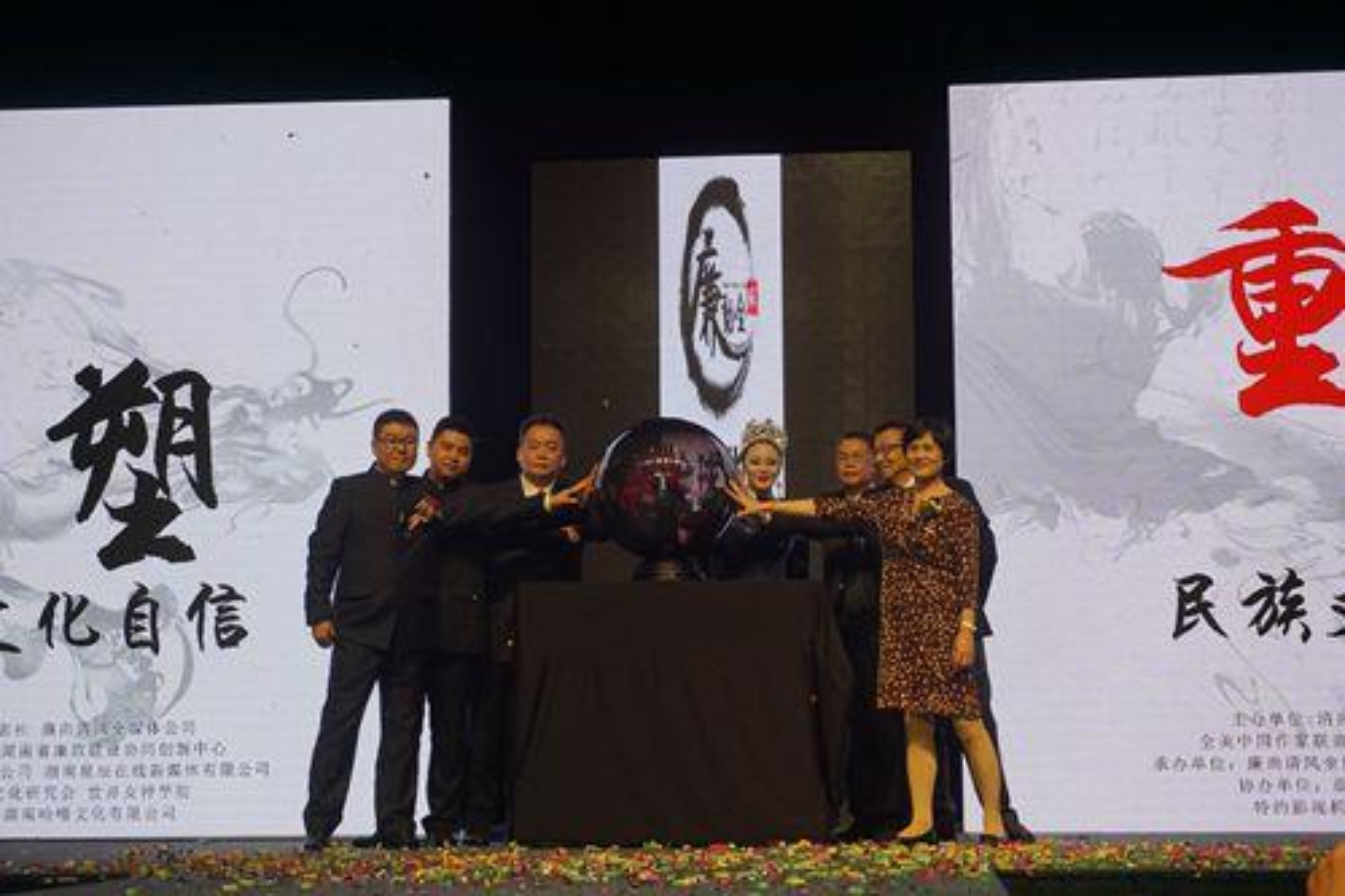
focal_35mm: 70
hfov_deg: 28.7
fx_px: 2633
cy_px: 448
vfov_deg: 19.3
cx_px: 672
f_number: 5.6
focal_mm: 47
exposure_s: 1/80
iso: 400
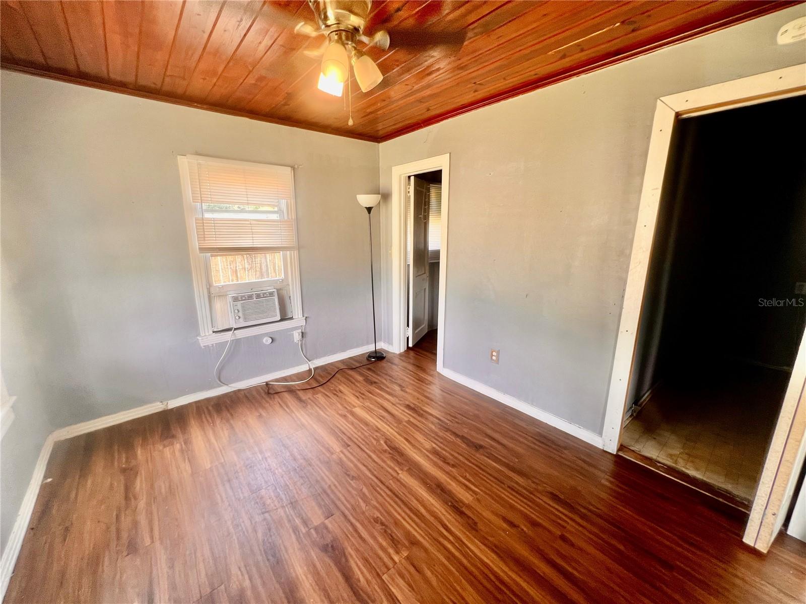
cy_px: 302
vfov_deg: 89.9
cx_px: 403
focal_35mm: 13
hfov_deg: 106.2
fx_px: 303
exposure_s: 1/31
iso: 64
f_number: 1.8
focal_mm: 1.57
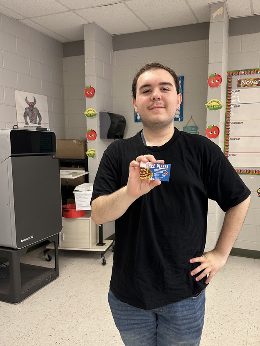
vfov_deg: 61.6
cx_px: 154
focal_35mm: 29
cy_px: 181
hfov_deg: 48.0
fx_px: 290
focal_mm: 6.86
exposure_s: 1/60
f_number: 1.78
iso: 160
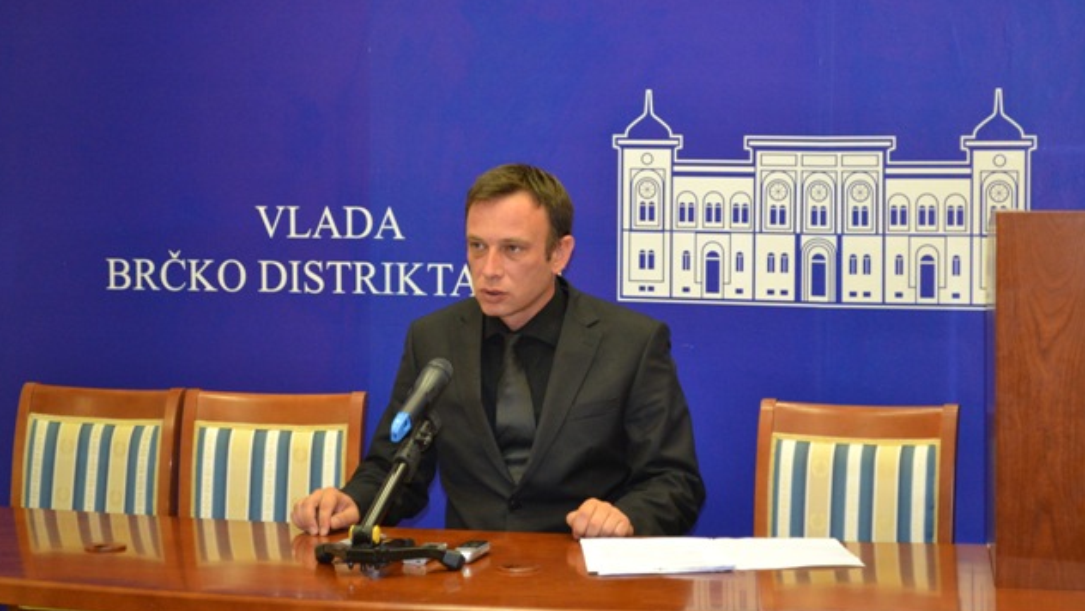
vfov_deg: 13.8
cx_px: 537
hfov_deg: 24.3
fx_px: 2519
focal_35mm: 88
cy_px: 298
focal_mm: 55
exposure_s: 1/60
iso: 2000
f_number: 5.6
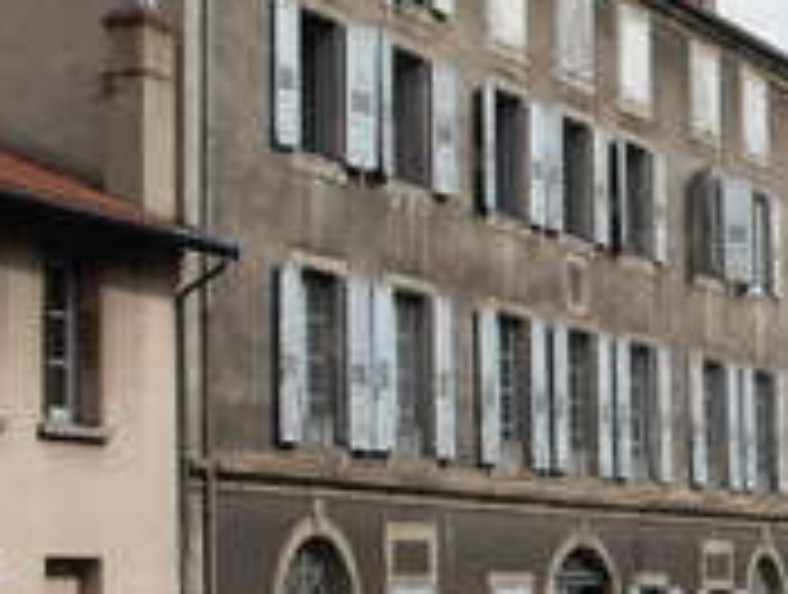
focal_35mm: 130
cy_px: 446
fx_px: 2965
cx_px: 874
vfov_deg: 11.4
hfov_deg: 14.8
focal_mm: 6.3
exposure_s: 1/395
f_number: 4.9
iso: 79
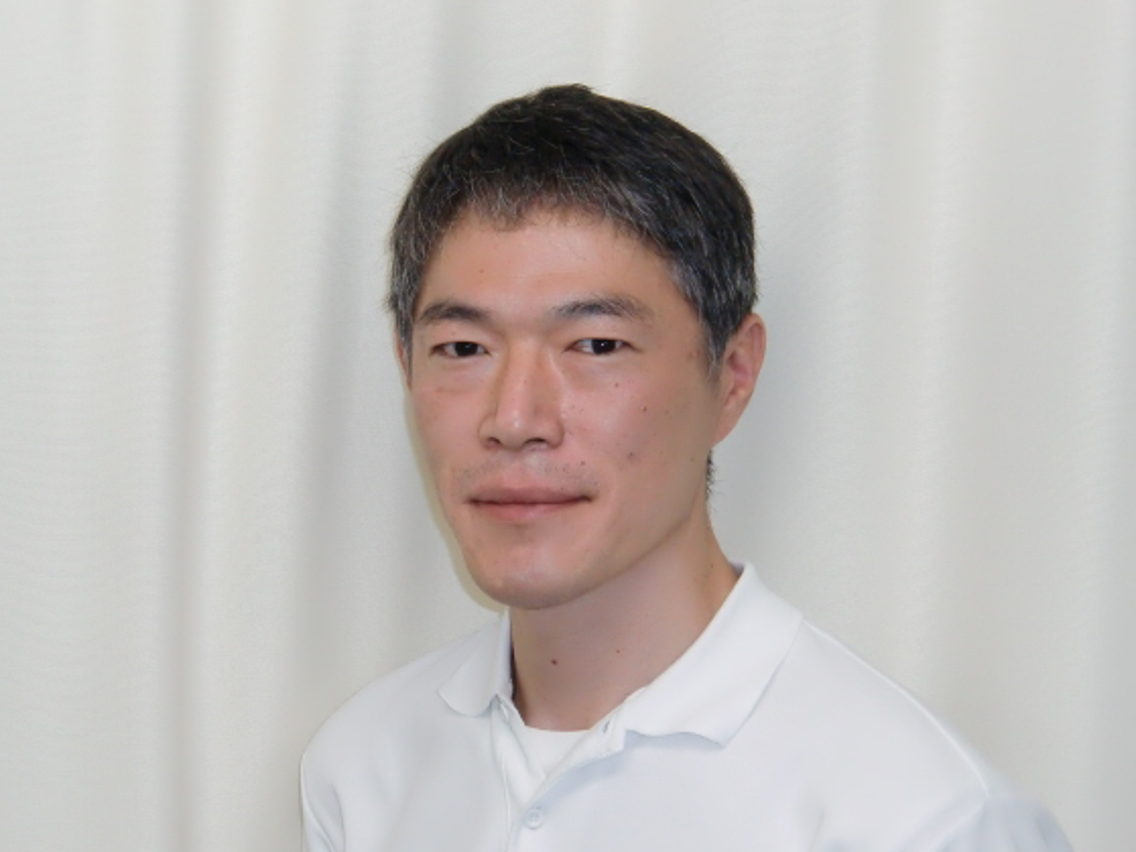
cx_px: 537
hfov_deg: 22.5
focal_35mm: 87
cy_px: 433
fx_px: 2854
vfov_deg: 17.0
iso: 320
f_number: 4.6
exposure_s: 1/80
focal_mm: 13.6
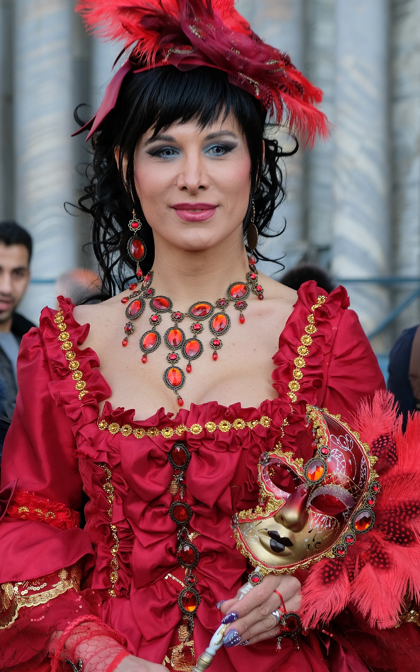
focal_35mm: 85
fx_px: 1556
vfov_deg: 24.4
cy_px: 335
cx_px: 205
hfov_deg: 15.4
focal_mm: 55
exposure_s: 1/420
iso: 400
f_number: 5
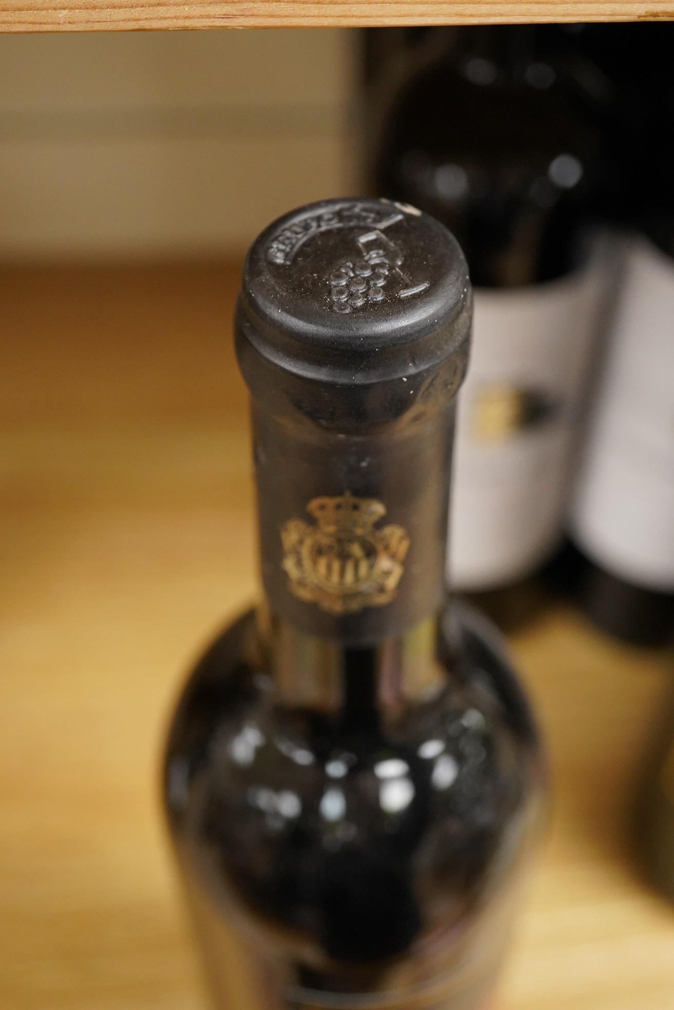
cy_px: 505
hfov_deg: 29.9
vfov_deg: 43.6
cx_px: 337
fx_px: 1264
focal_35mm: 45
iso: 2500
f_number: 4.5
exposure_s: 1/160
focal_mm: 30
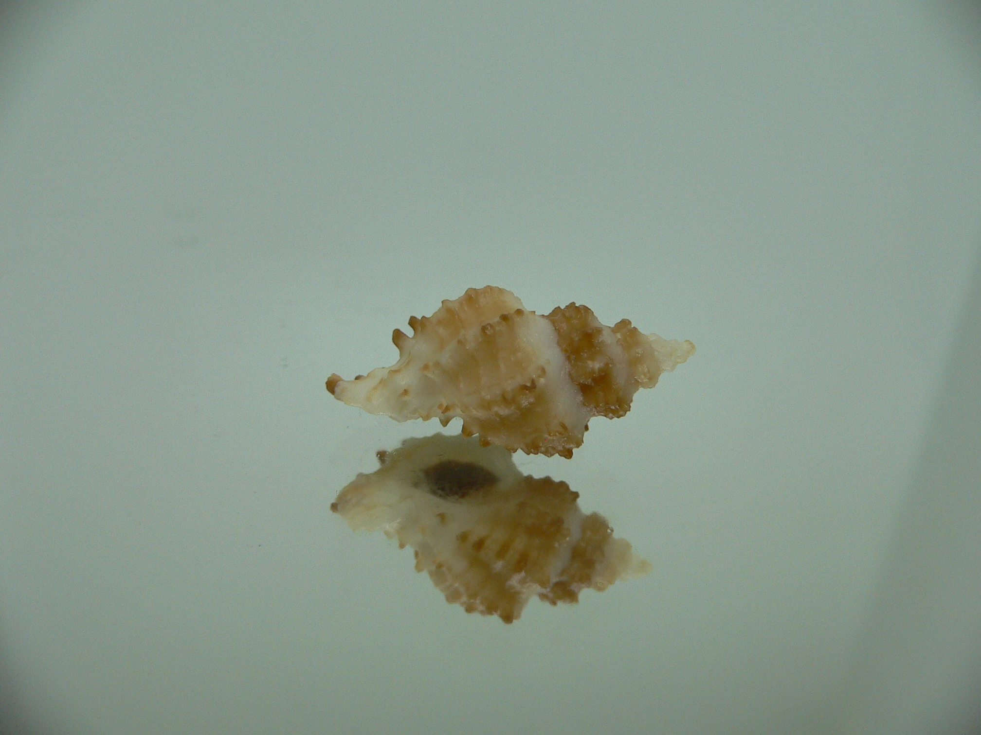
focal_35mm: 35
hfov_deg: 52.6
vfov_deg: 40.7
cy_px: 368
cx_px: 490
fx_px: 992
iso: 100
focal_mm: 4.6
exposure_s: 1/60
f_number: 2.8
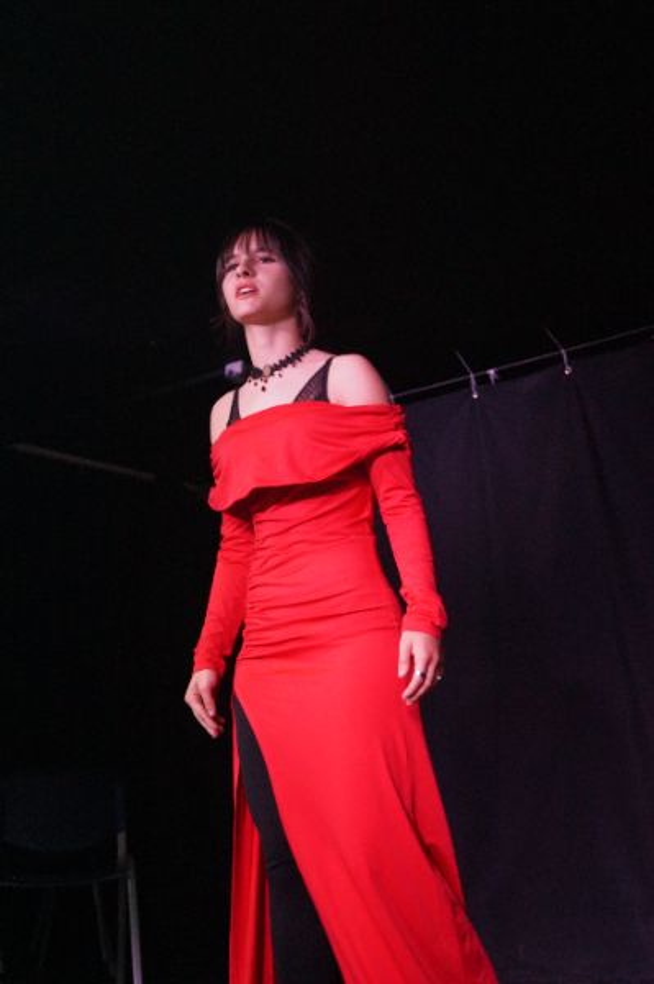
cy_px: 492
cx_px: 327
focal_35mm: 45
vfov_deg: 43.6
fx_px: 1228
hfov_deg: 29.8
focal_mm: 30
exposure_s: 1/125
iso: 3200
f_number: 4.5
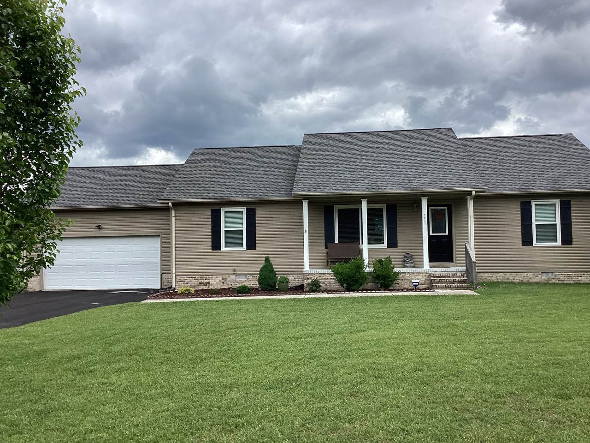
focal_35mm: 31
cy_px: 222
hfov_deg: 58.4
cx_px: 295
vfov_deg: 45.4
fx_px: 528
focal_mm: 3.3
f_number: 2.4
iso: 25
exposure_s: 1/684
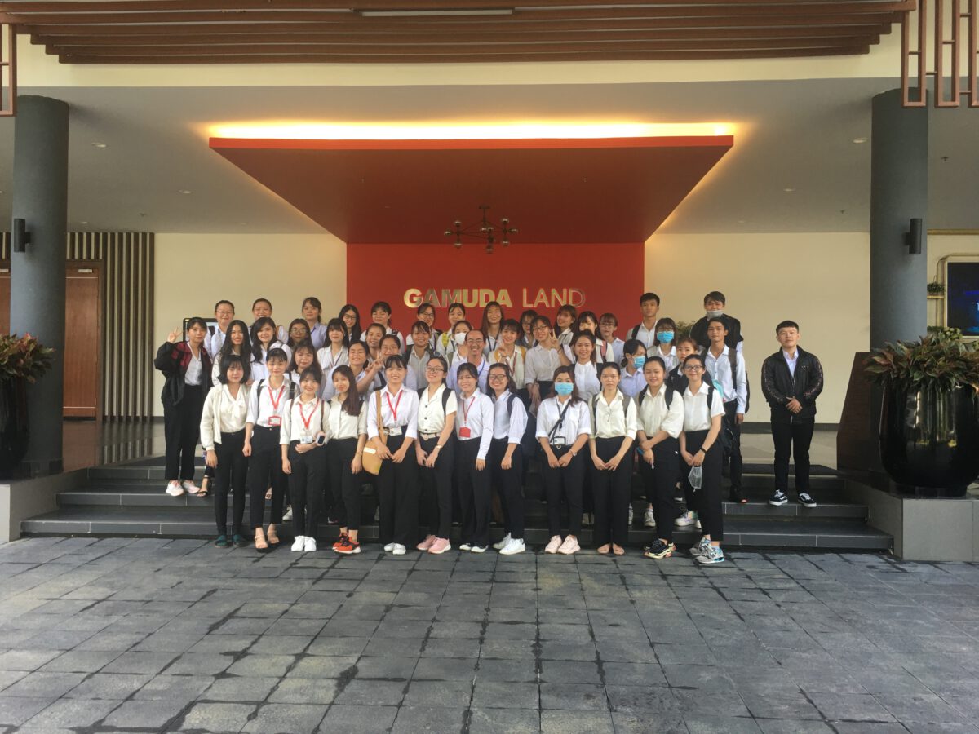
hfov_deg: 61.7
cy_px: 367
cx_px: 490
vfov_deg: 48.2
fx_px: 820
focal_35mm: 29
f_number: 2.2
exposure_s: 1/33
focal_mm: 4.15
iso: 25
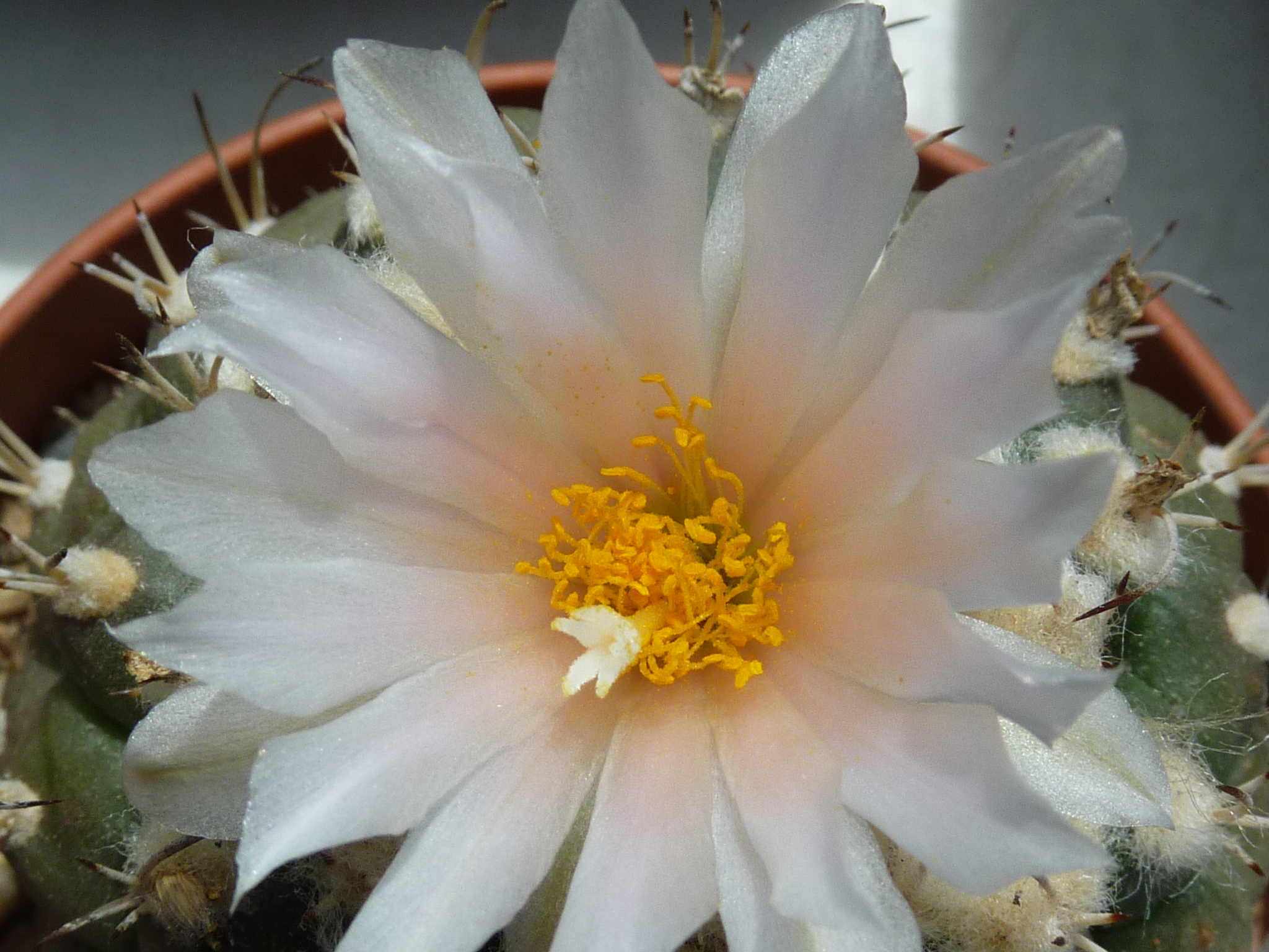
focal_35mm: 80
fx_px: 2933
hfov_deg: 24.4
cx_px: 634
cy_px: 476
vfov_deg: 18.4
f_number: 5.6
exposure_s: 1/640
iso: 80
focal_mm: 7.3
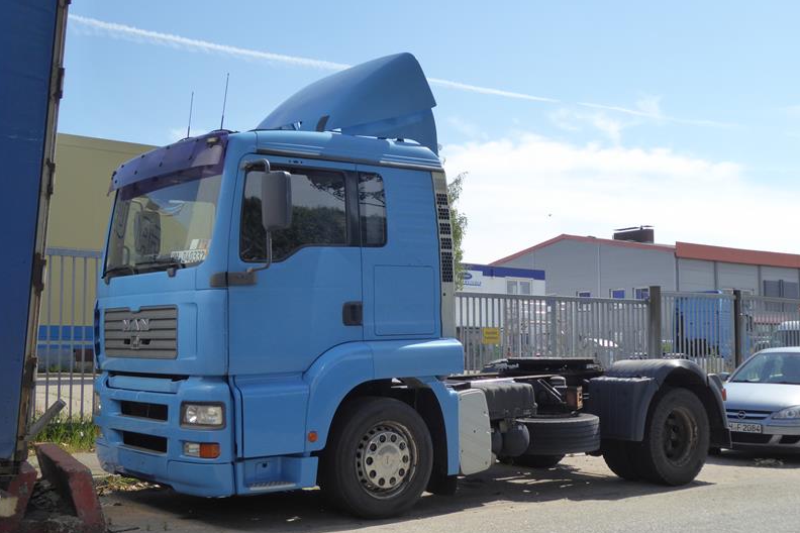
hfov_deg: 46.4
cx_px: 399
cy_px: 284
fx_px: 933
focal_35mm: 42
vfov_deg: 31.9
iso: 160
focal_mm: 7.2
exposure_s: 1/1000
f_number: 3.8
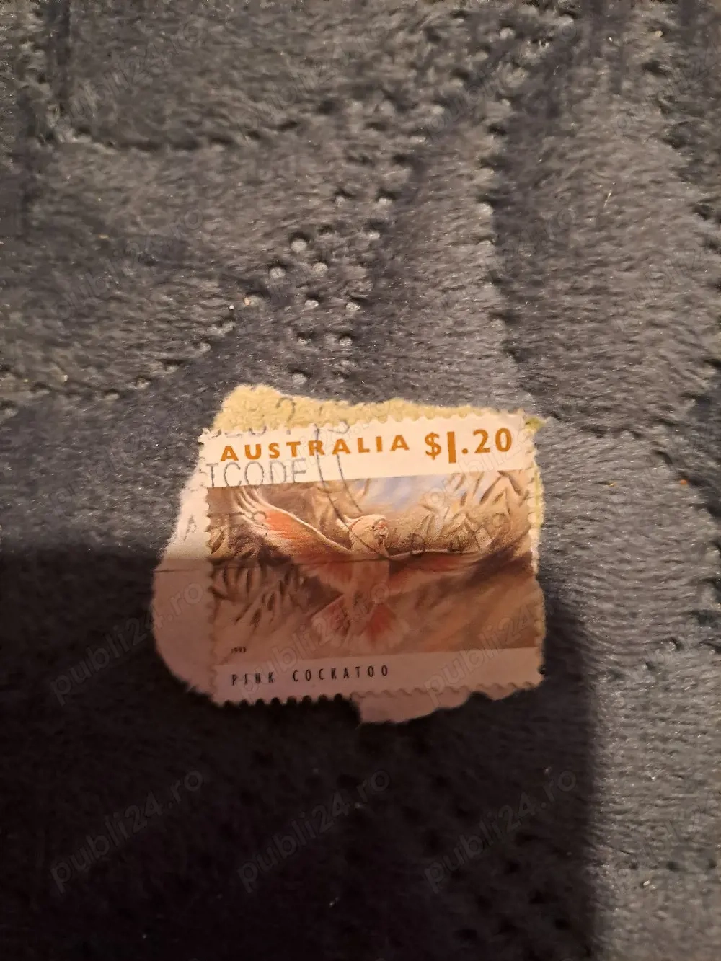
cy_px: 480
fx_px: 694
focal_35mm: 25
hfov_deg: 54.9
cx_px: 360
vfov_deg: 69.4
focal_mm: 4.65
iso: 500
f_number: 1.8
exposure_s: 1/25
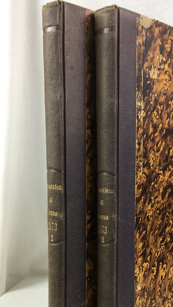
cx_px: 155
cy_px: 210
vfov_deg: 44.6
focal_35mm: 45
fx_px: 367
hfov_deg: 25.7
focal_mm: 4.15
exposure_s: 1/50
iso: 25
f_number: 2.2
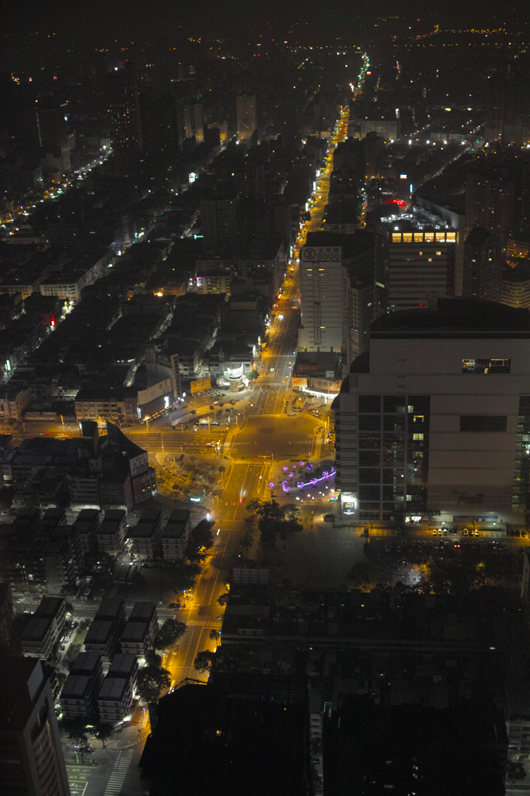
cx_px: 265
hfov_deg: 32.6
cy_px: 398
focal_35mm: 41
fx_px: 906
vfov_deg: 47.4
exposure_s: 1/2.5
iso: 200
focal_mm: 24.2
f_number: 2.8
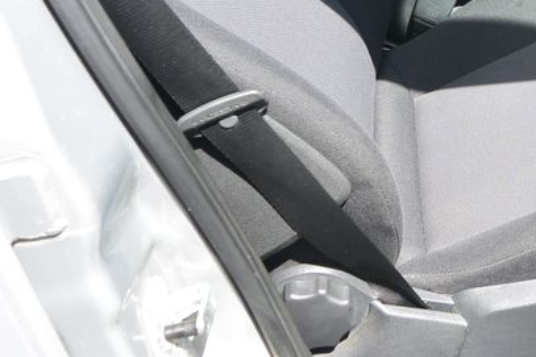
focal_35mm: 68
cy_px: -14
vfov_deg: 19.3
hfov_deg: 27.0
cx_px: 601
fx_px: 1012
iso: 160
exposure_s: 1/400
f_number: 4.5
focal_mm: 10
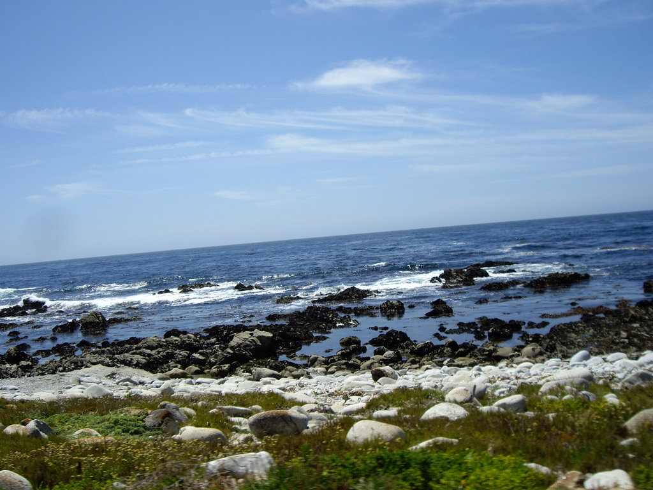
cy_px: 245
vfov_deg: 37.7
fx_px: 717
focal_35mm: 38
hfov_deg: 49.0
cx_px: 326
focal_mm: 6.2
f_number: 4.3
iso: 50
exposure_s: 1/640
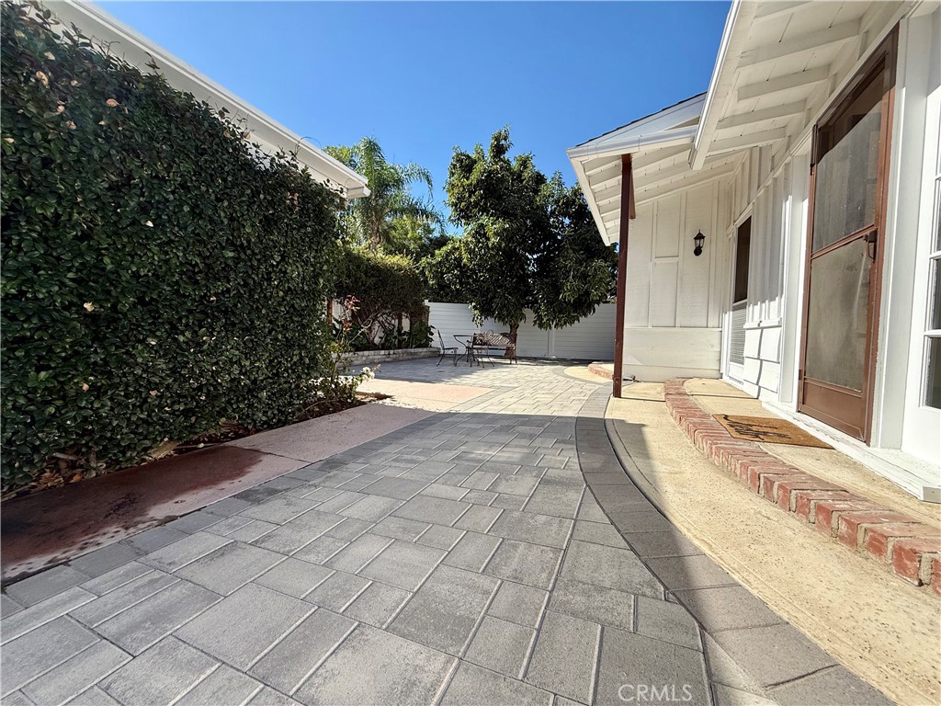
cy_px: 353
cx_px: 470
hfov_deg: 102.1
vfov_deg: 85.7
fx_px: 381
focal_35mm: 14
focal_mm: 2.22
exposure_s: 1/1312
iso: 50
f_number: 2.2
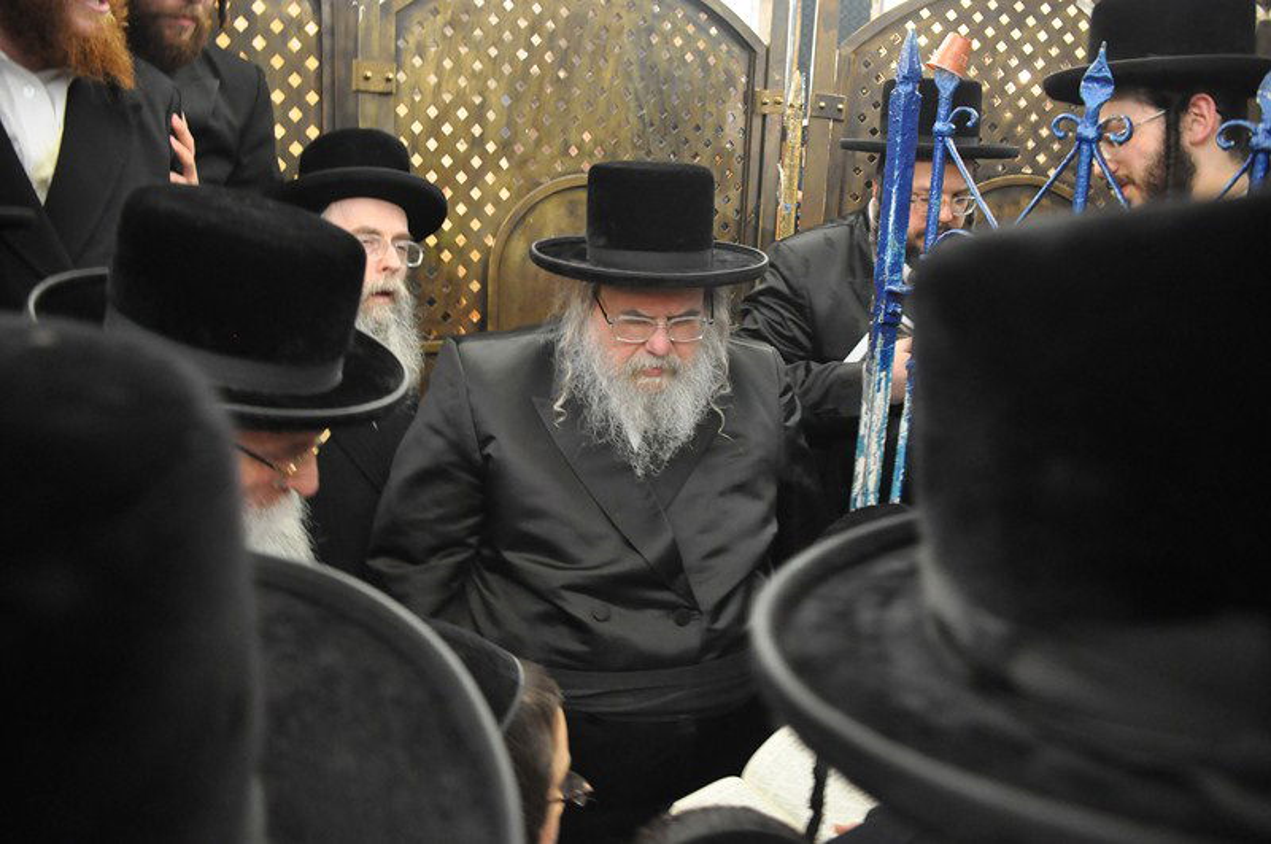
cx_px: 636
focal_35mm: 27
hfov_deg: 67.5
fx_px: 952
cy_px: 422
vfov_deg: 47.8
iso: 1600
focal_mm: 18
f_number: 3.5
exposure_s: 1/40
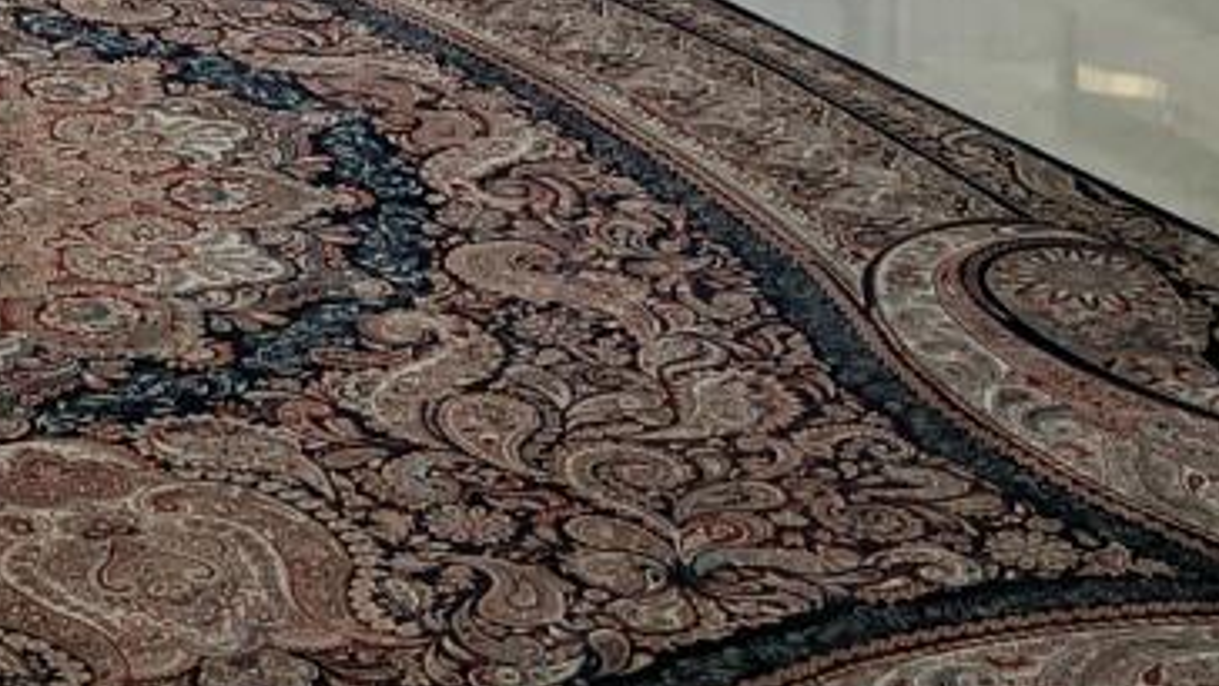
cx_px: -161
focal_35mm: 115
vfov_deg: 10.1
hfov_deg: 17.9
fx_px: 3718
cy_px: -479
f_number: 1.7
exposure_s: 1/100
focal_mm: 5.24
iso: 420
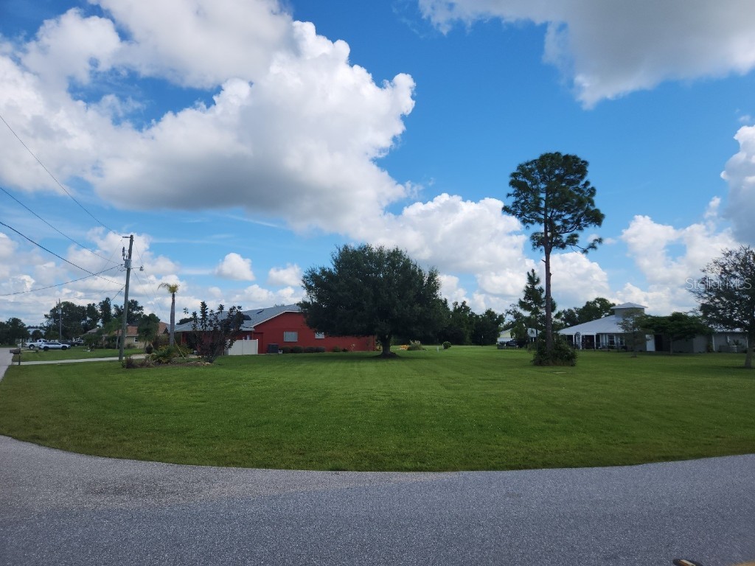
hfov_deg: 73.9
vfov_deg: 58.9
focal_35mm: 23
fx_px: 502
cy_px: 283
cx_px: 378
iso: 20
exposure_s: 1/2500
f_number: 1.8
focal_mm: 5.4
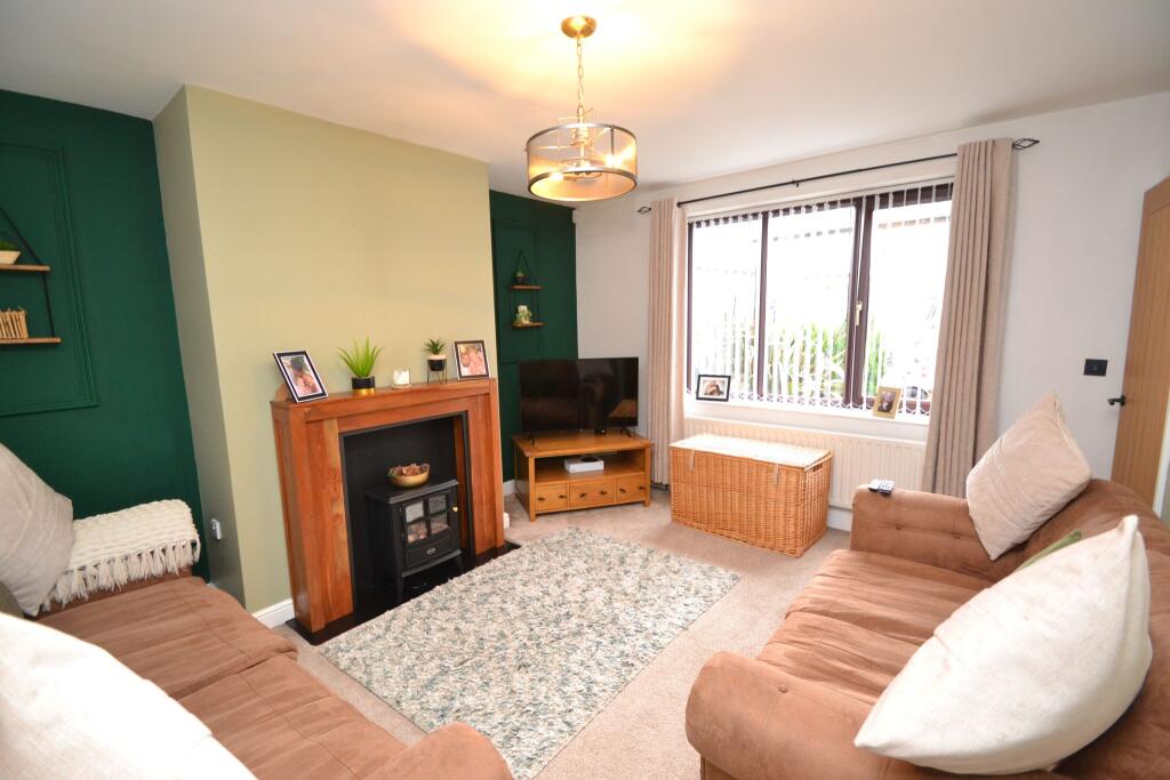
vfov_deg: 77.3
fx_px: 488
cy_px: 390
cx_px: 585
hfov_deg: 100.4
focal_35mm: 15
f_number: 3.5
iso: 1100
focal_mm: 10
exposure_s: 1/60
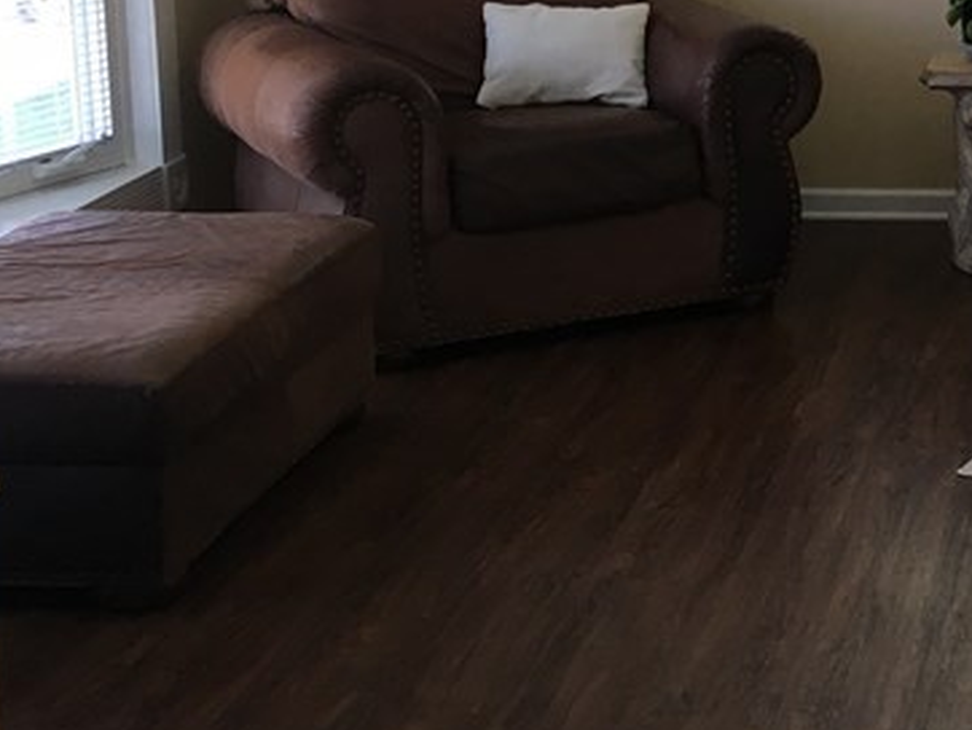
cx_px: 1087
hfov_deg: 22.4
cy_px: 38
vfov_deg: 17.7
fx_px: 2304
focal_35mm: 82
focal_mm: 4.15
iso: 32
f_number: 2.2
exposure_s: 1/30
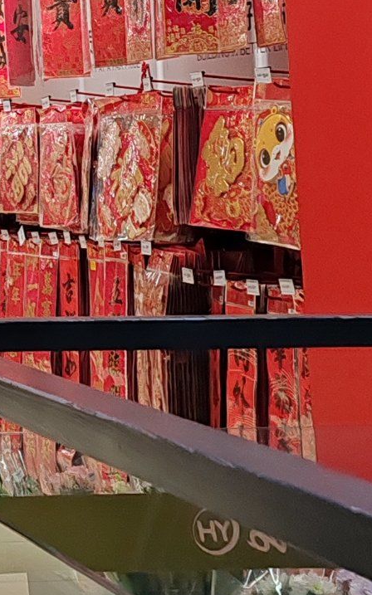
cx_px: -431
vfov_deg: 18.5
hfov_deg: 10.7
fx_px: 1768
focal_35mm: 109
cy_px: -44
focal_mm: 6.12
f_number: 1.9
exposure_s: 1/100
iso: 320
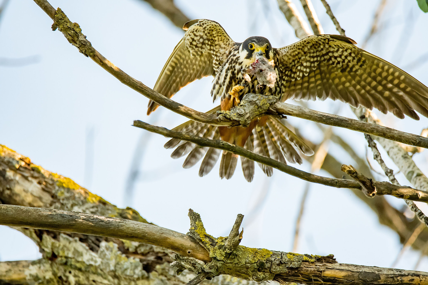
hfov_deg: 2.3
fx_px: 10699
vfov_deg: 1.5
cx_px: 214
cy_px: 142
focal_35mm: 900
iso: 4000
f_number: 6.3
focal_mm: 600
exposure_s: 1/1600
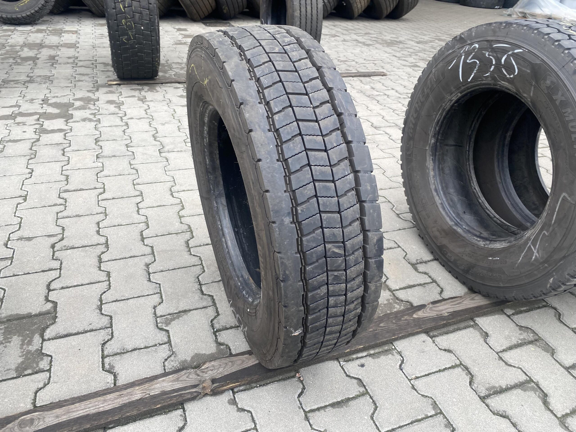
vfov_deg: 53.1
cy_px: 216
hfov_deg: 67.3
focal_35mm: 26
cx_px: 288
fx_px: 433
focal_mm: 4.25
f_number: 1.8
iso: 32
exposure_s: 1/594
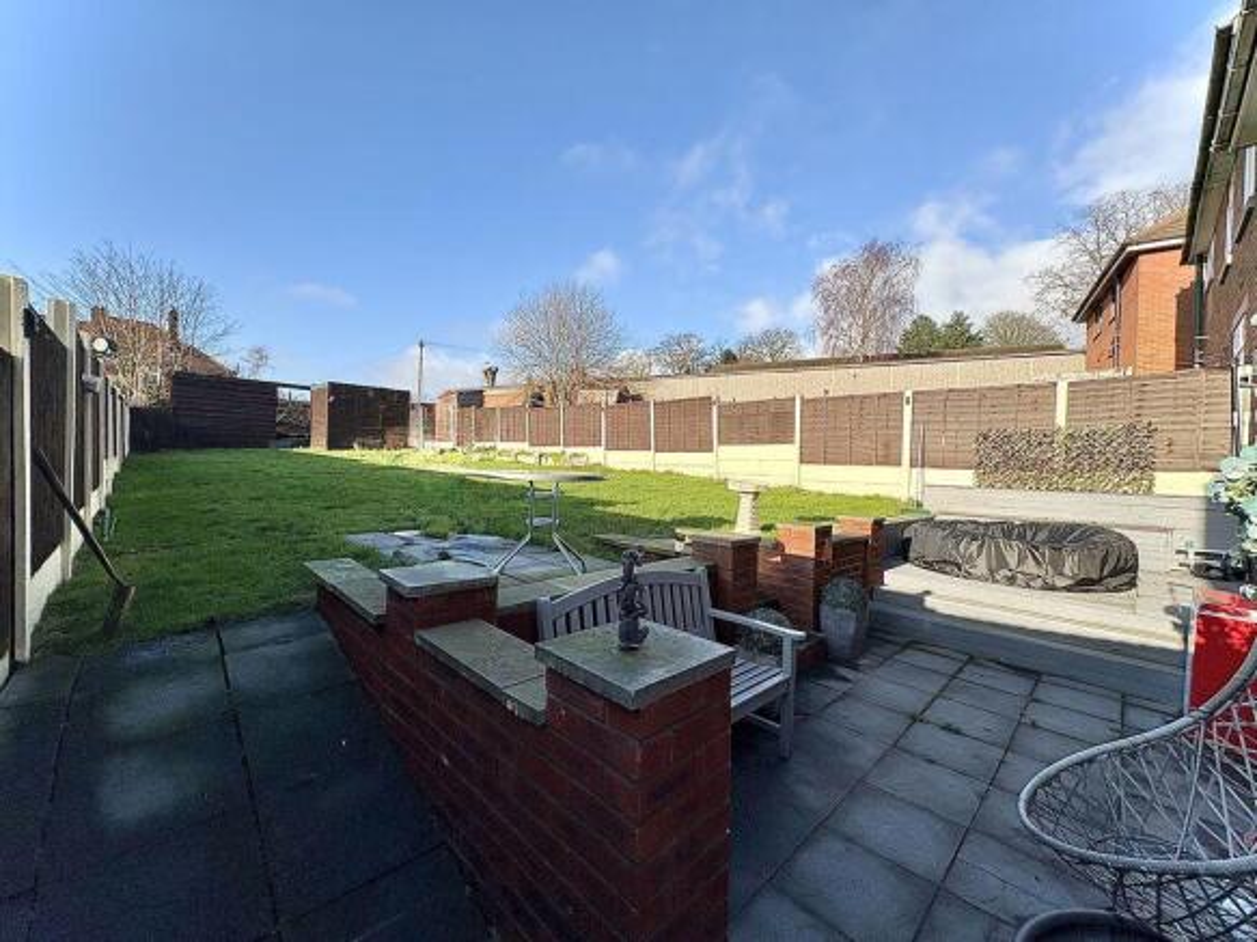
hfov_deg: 102.1
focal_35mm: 14
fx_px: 508
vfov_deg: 85.7
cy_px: 471
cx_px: 628
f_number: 2.2
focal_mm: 2.22
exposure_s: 1/1323
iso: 50
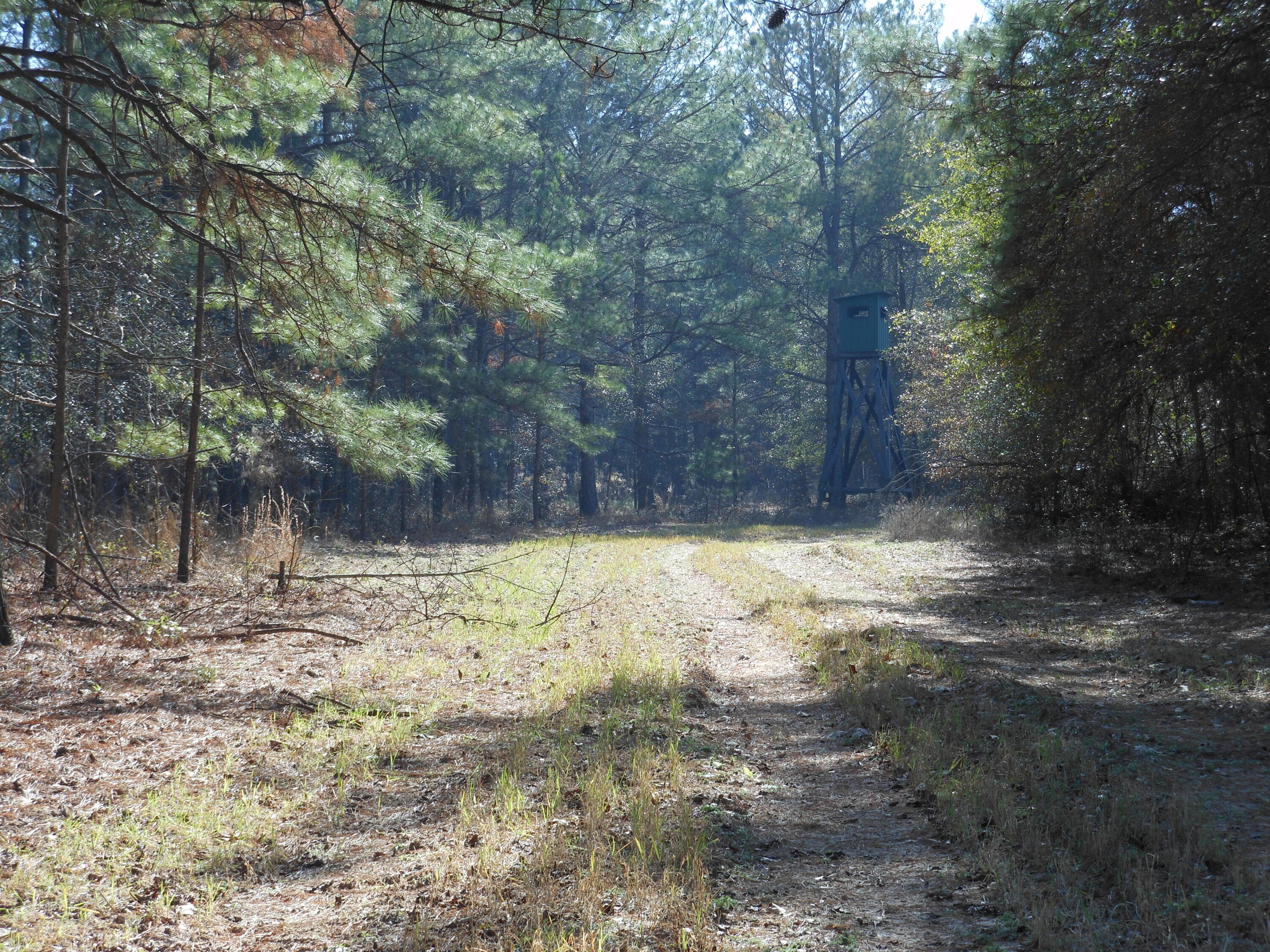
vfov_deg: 19.9
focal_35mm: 74
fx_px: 2715
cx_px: 635
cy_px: 476
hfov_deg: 26.3
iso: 80
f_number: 5.2
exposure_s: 1/125
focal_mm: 13.2
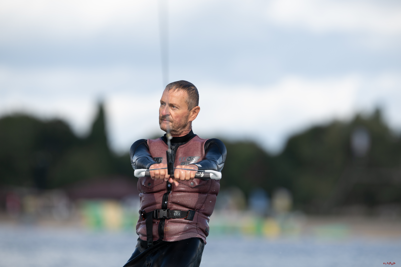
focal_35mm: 400
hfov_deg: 5.2
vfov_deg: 3.4
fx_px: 4455
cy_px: 134
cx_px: 200
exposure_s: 1/2000
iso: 320
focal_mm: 400
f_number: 5
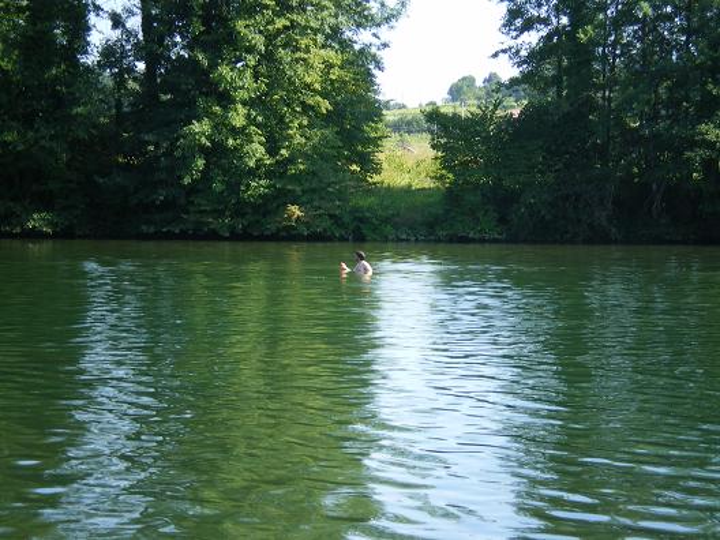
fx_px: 2371
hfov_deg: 17.3
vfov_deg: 13.0
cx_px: 360
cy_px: 270
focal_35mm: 114
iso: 64
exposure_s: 1/100
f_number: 5.9
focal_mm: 18.9
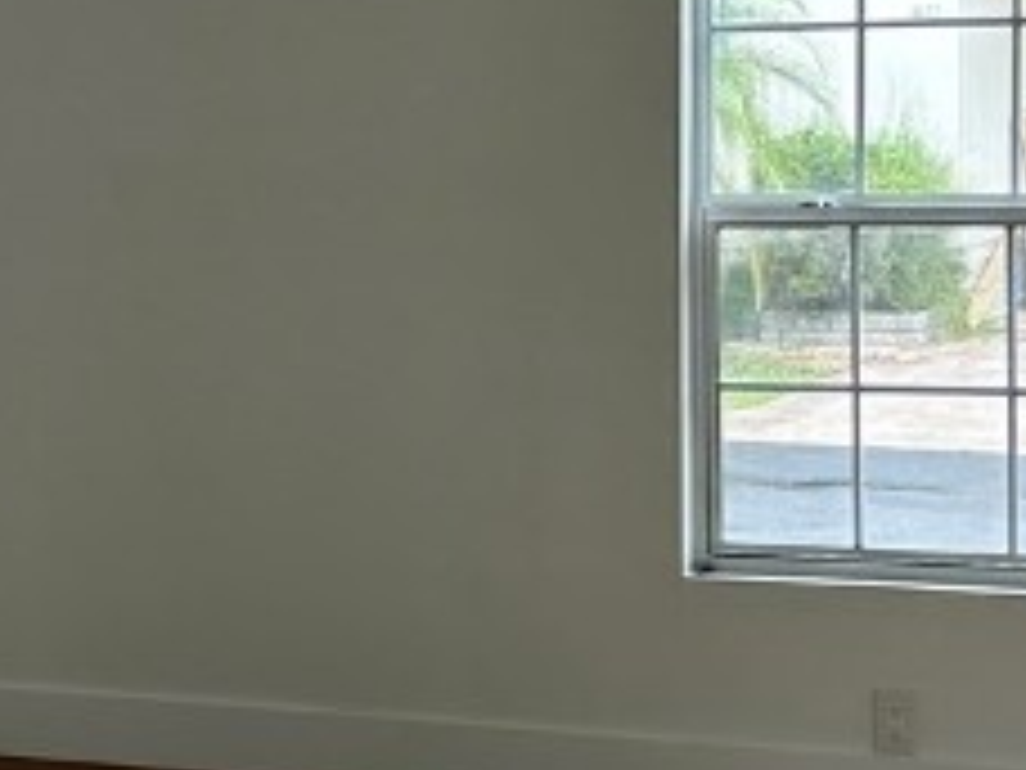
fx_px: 3468
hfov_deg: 16.6
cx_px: 86
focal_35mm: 117
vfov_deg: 12.7
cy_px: 365
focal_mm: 5.7
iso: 40
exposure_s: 1/226
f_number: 1.5
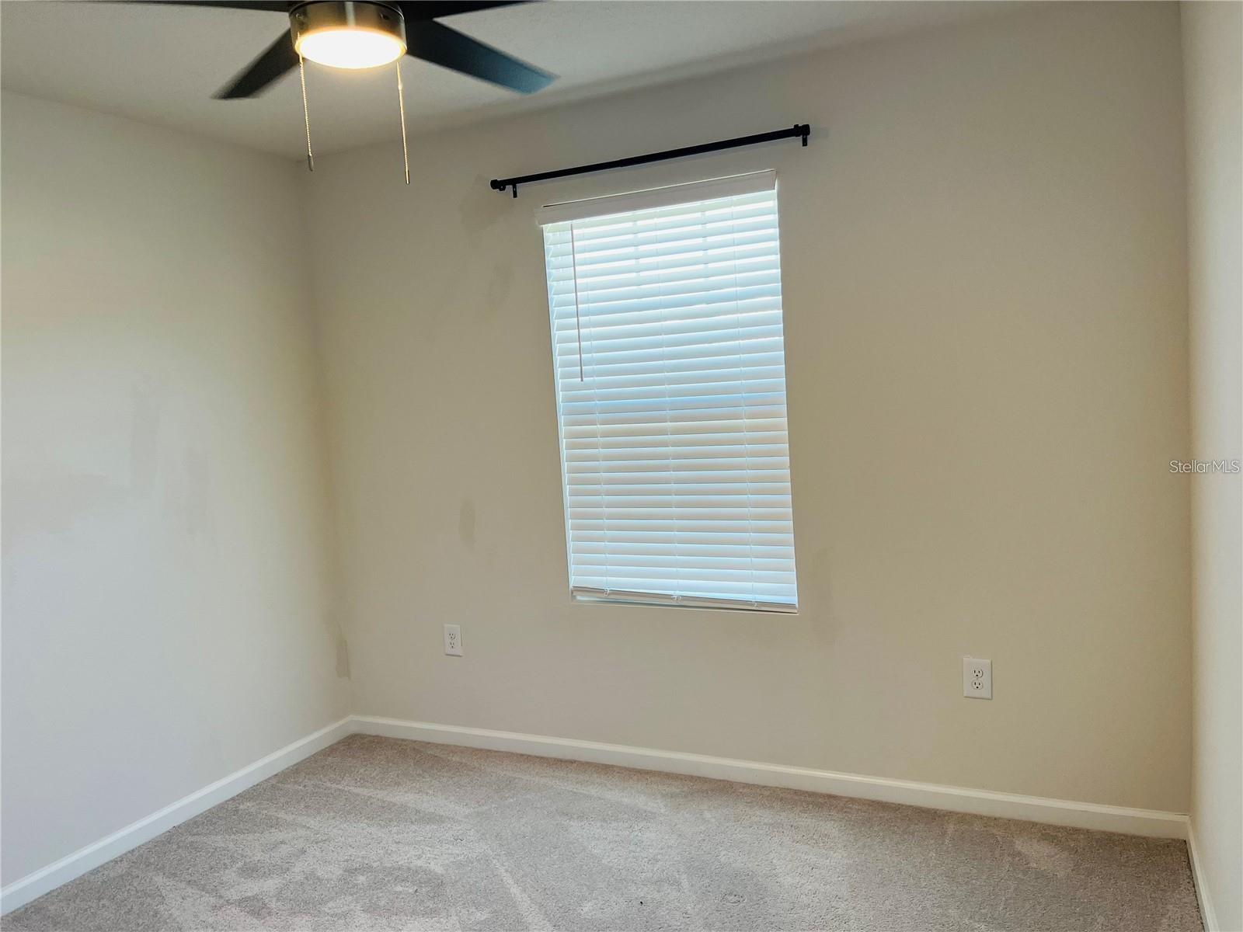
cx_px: 622
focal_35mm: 26
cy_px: 466
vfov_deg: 53.1
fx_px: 934
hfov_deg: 67.3
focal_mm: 5.1
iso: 100
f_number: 1.6
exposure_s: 1/120
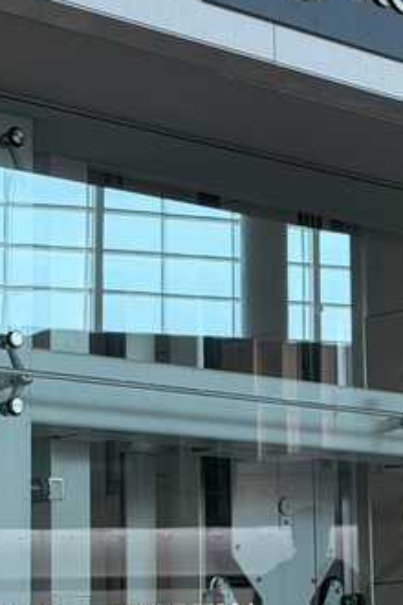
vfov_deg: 15.0
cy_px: 181
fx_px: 2283
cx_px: 359
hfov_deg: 10.0
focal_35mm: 136
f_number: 1.78
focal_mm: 6.76
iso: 80
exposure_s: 1/121
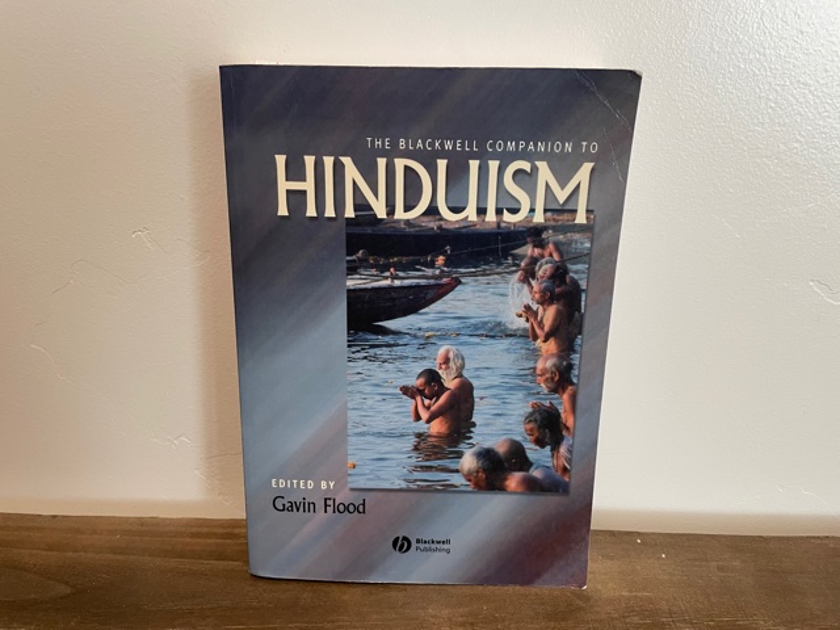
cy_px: 315
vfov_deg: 53.1
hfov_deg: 67.3
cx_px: 420
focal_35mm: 26
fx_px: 631
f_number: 1.6
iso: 125
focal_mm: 4.2
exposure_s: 1/60
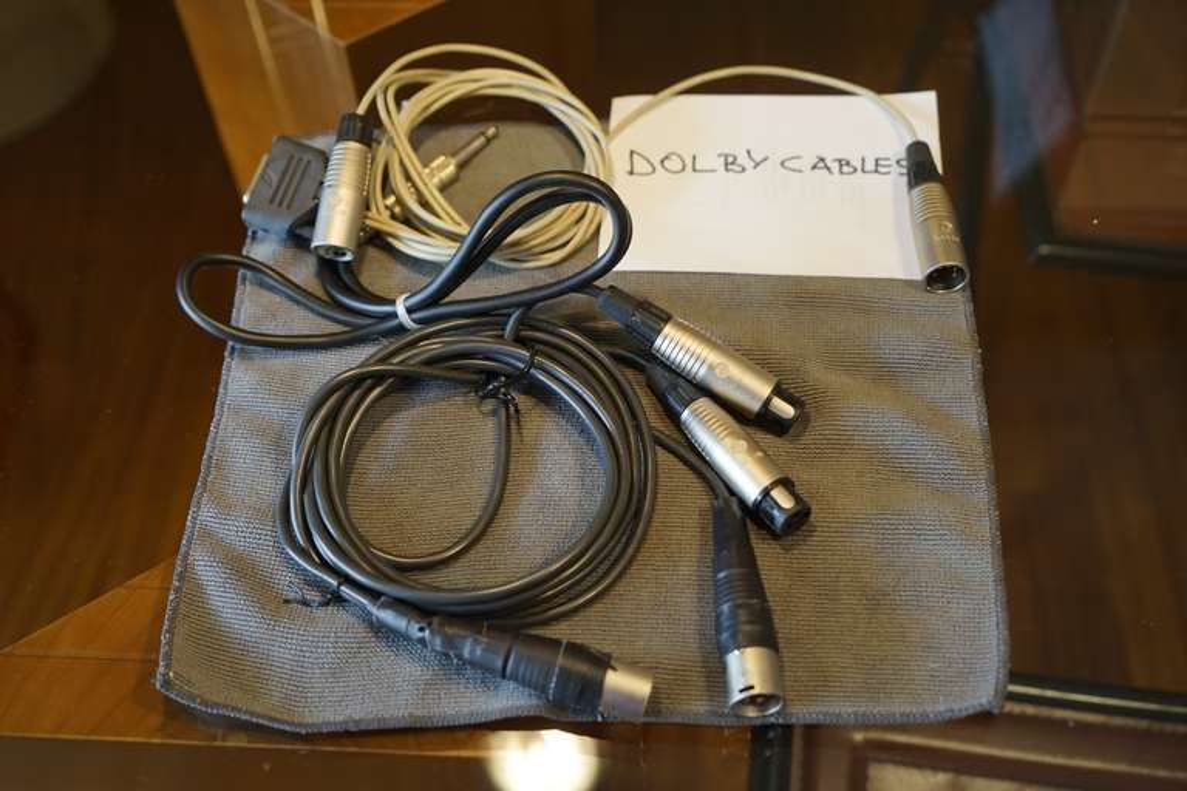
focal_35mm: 41
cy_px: 396
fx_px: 1352
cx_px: 594
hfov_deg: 47.4
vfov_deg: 32.6
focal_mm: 41
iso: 1250
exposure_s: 1/160
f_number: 4
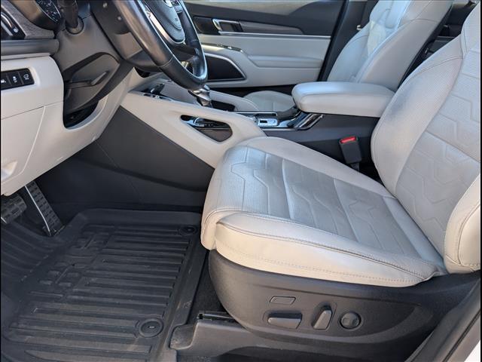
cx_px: 241
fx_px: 334
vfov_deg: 56.8
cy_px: 181
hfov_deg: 71.6
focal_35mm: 24
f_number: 1.68
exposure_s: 1/3333
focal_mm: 6.9
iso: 647
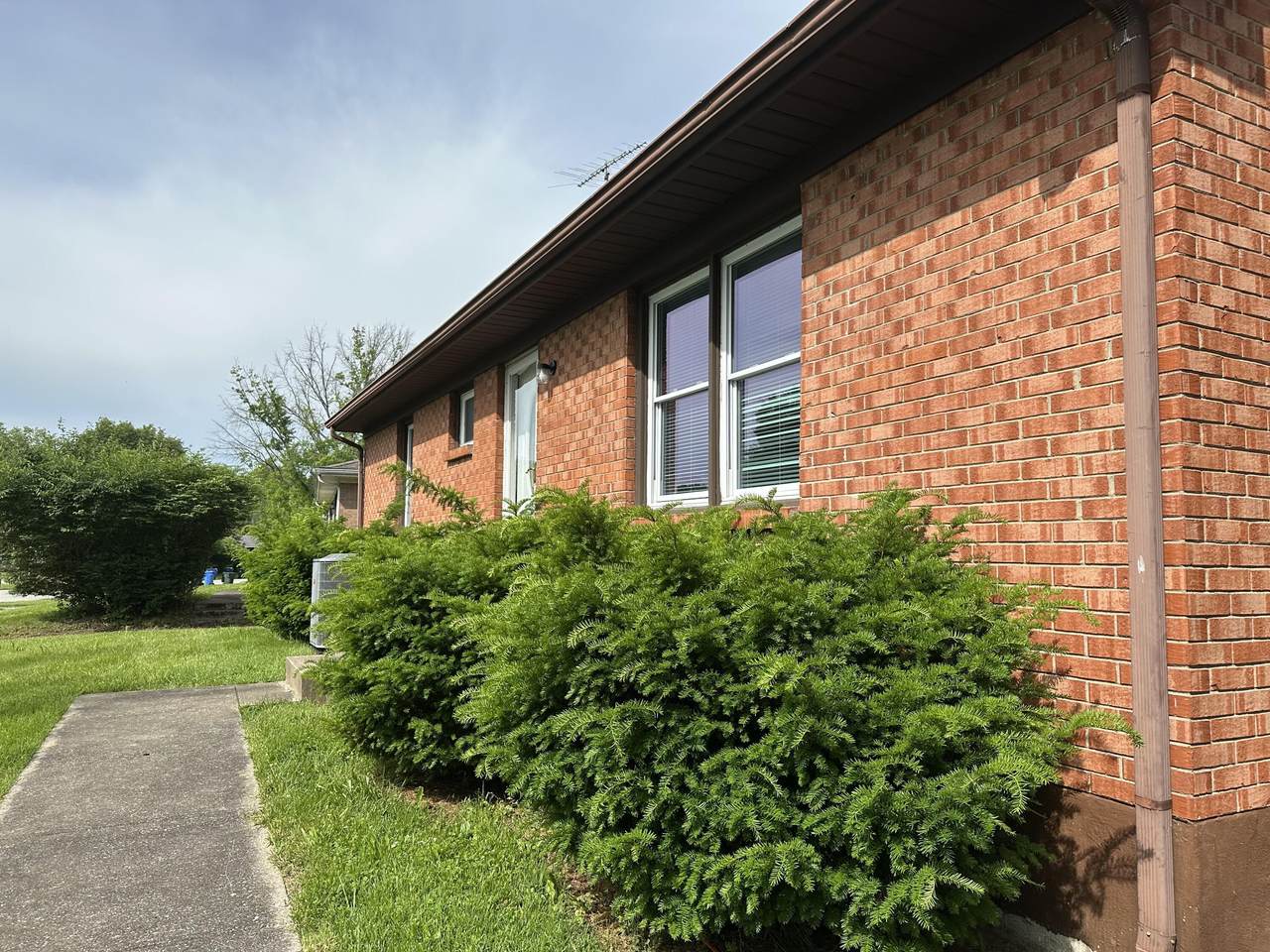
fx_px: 881
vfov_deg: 56.8
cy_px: 476
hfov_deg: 71.6
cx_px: 635
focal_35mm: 24
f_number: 1.78
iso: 80
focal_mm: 6.86
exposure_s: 1/3717
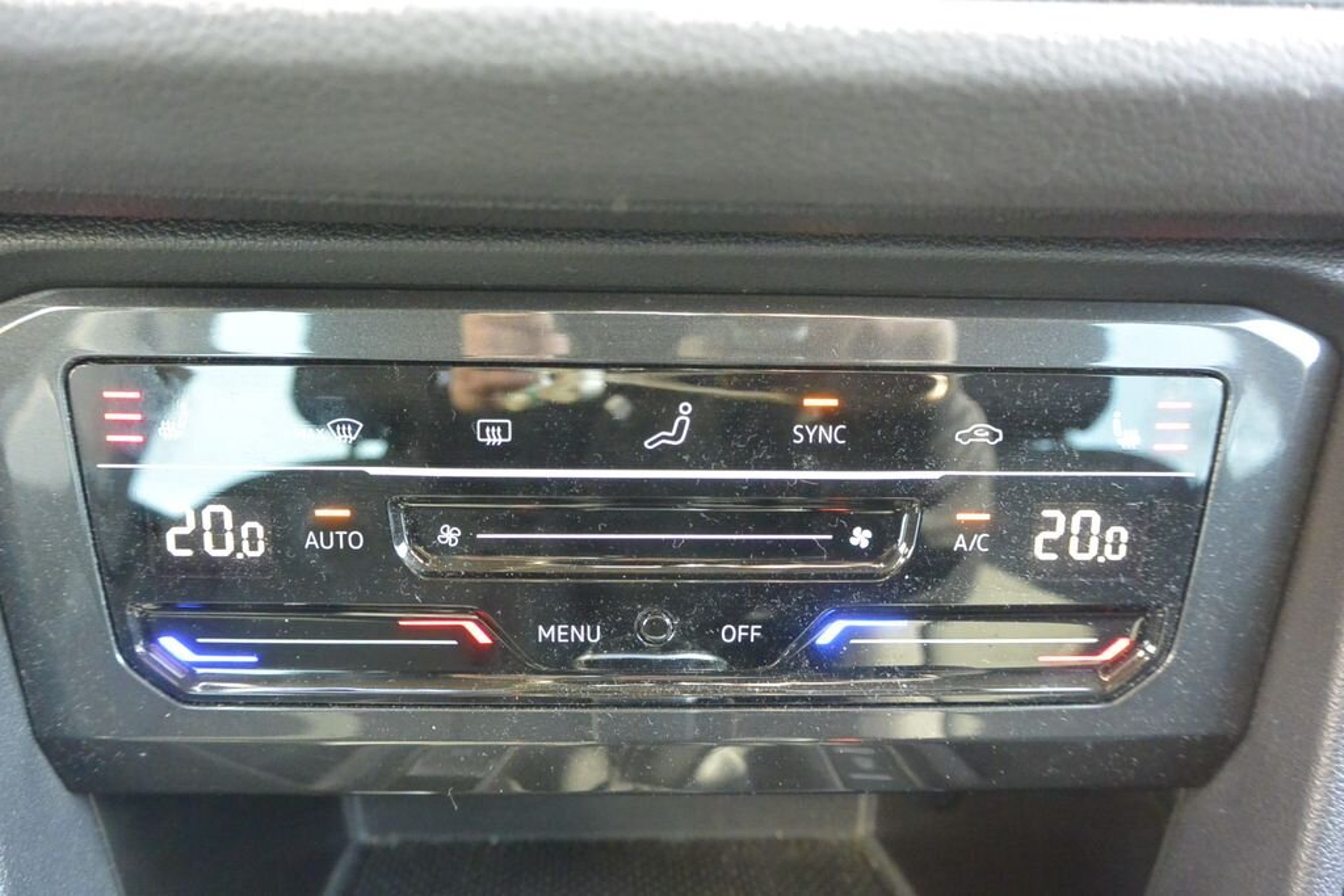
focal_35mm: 27
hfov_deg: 67.4
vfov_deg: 47.9
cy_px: 448
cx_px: 672
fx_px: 1008
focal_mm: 10
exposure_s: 1/125
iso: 2000
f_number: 3.5
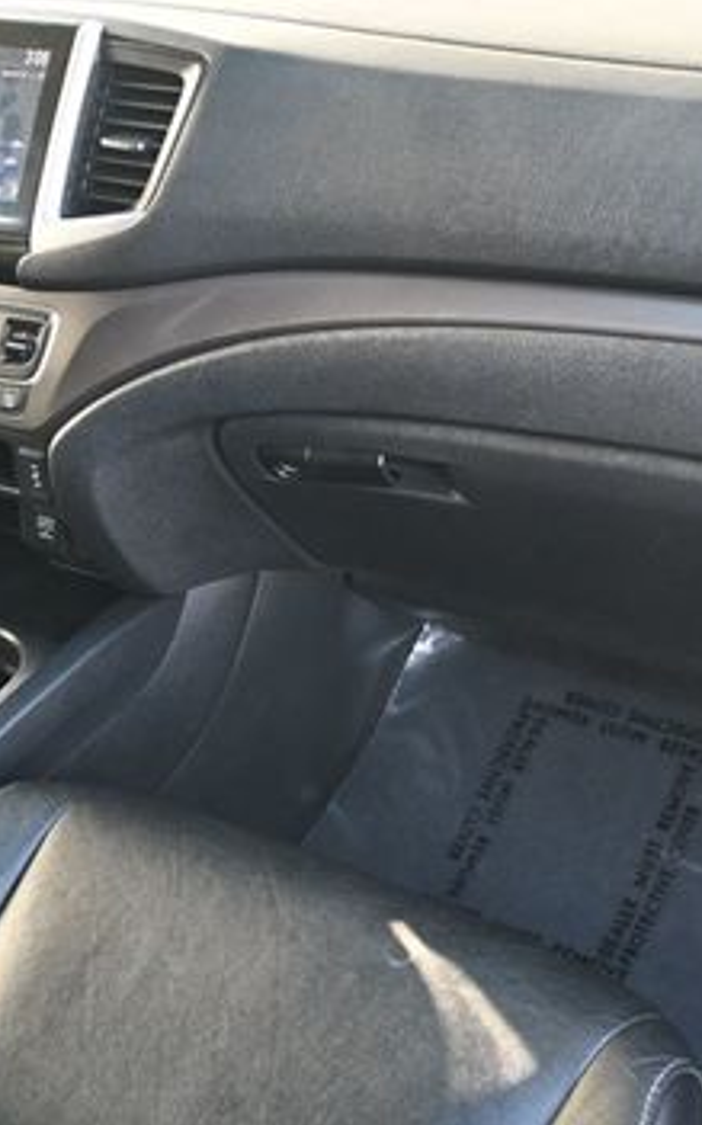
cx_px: 224
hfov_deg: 24.3
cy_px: 529
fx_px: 1622
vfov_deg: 38.2
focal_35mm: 53
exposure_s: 1/125
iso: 1400
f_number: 3.8
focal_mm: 19
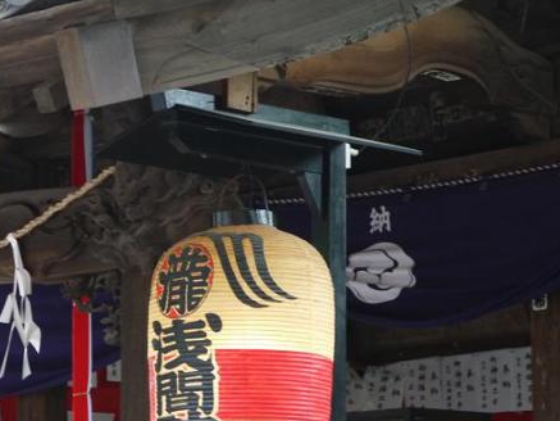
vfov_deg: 8.9
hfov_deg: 11.8
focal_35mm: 167
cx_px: 246
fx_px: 2702
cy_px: 230
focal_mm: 73
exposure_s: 1/80
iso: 800
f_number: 5.8
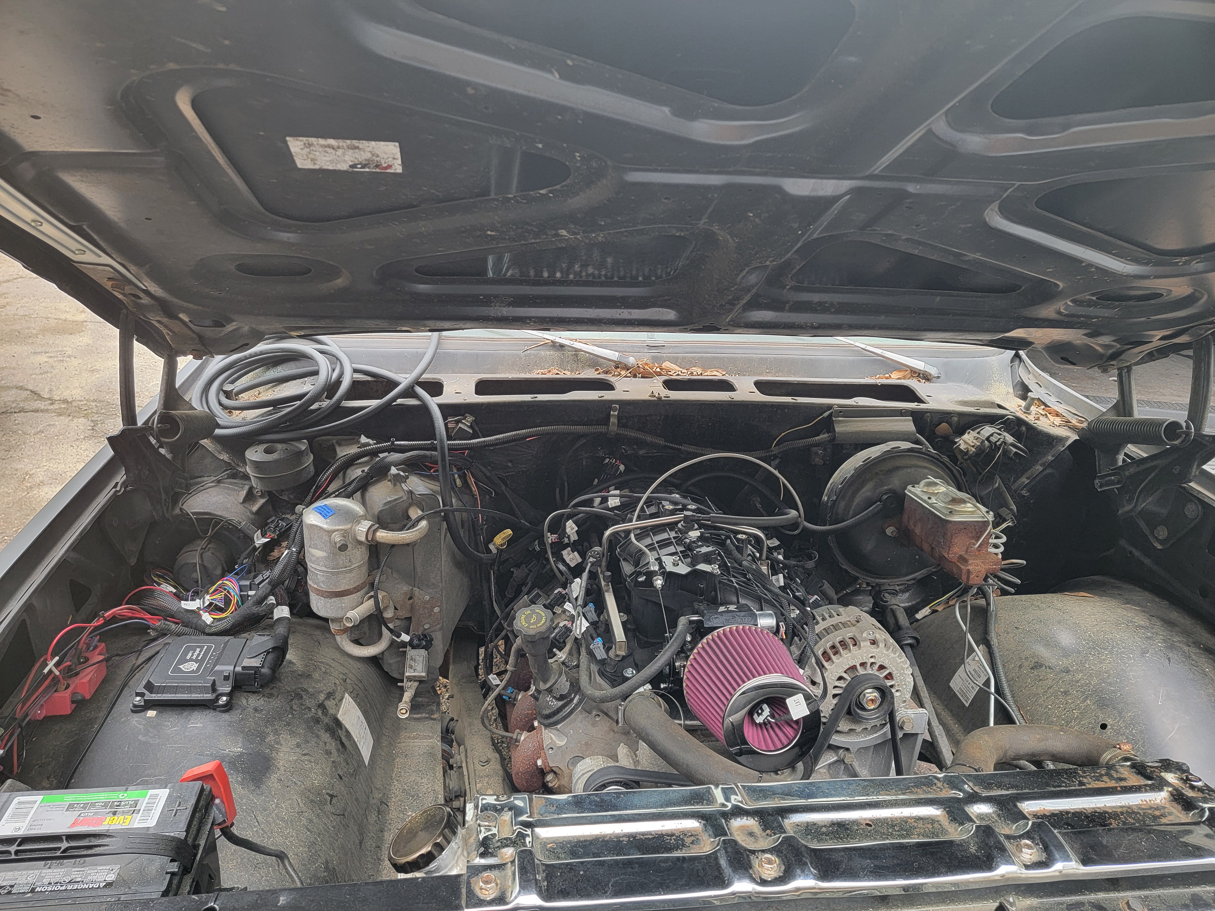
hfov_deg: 71.6
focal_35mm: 24
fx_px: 842
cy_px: 456
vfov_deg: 56.8
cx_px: 608
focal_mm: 6.7
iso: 160
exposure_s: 1/120
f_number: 1.8
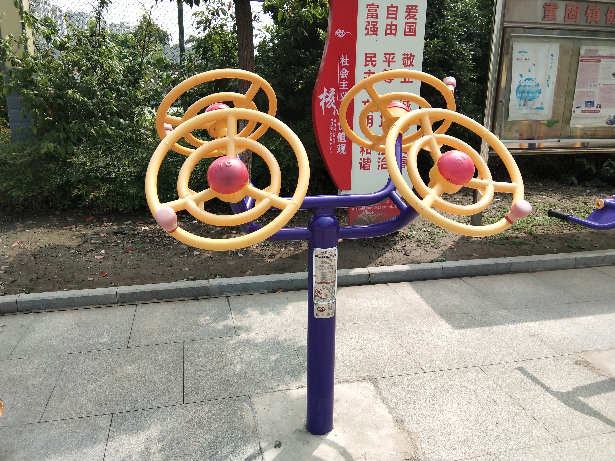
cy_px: 230
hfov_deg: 58.4
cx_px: 308
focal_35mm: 31
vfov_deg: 45.4
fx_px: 551
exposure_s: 1/606
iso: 50
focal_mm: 3.69
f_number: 2.2
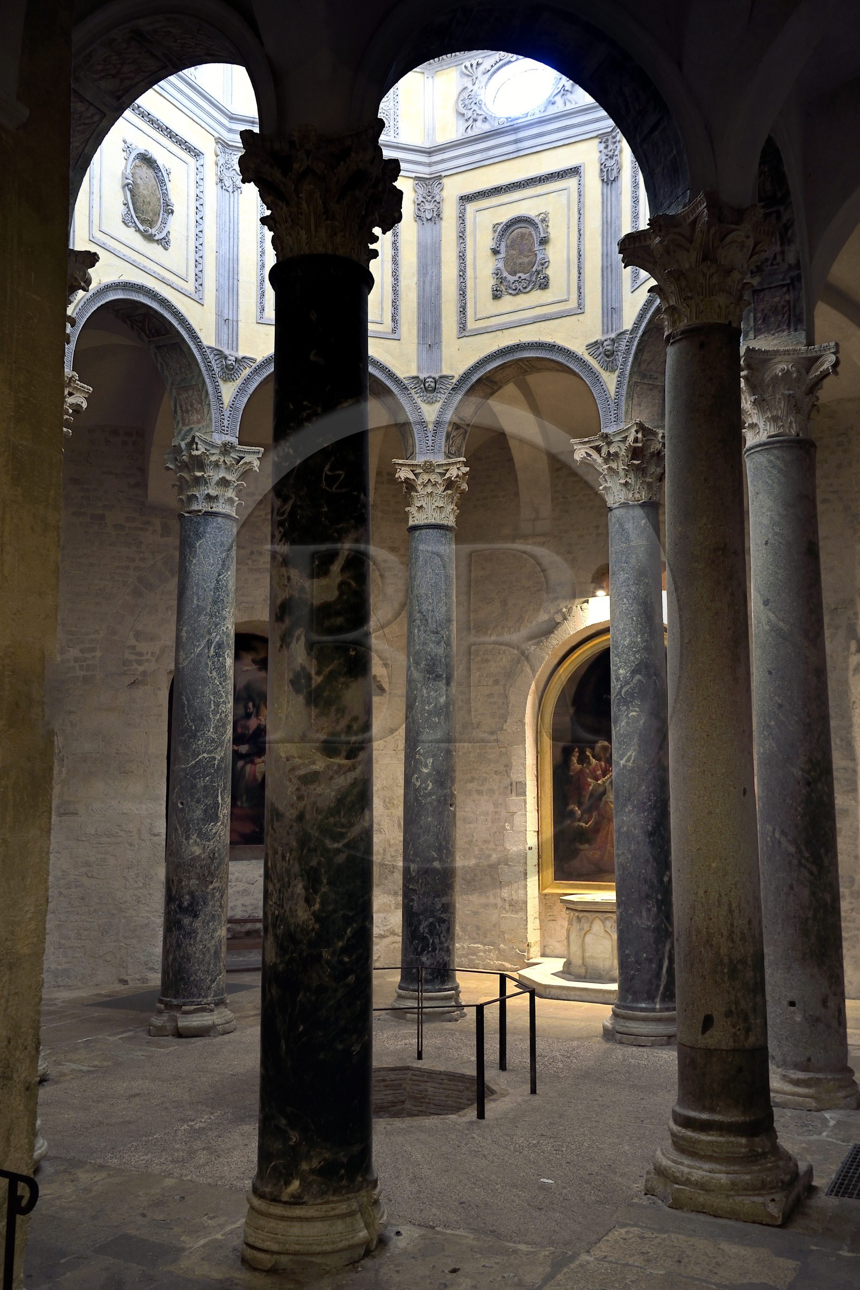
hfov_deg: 41.1
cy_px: 645
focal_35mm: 32
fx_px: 1147
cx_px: 430
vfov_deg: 58.7
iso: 800
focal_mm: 32
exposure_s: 1/10
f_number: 4
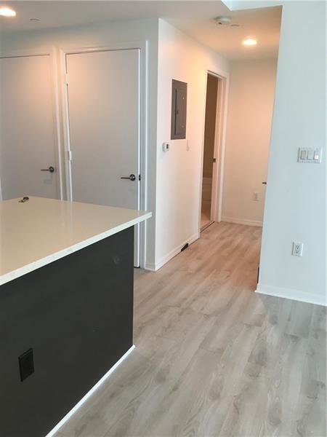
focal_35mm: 29
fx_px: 365
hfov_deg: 48.2
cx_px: 164
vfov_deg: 61.7
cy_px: 218
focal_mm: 4.15
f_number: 2.2
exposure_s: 1/30
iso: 50
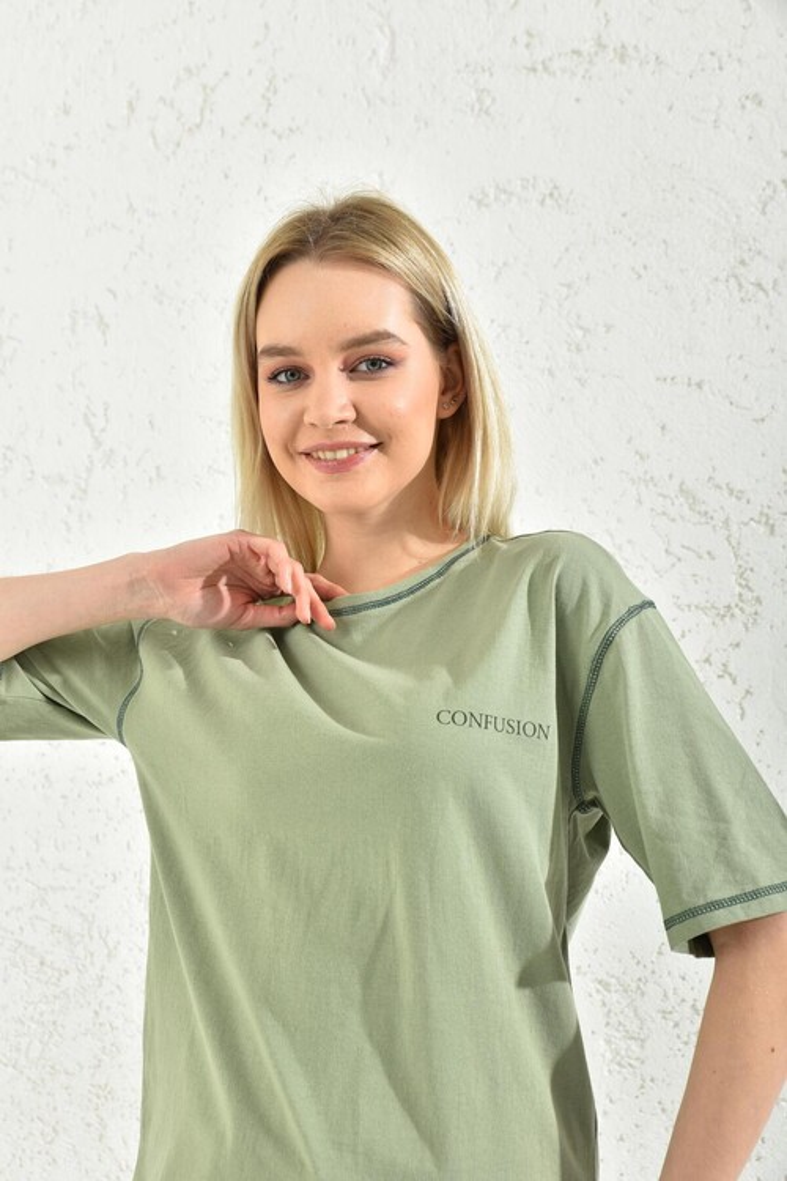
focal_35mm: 48
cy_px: 590
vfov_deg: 41.1
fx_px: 1574
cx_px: 394
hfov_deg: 28.1
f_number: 7.1
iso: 100
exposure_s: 1/160
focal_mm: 48
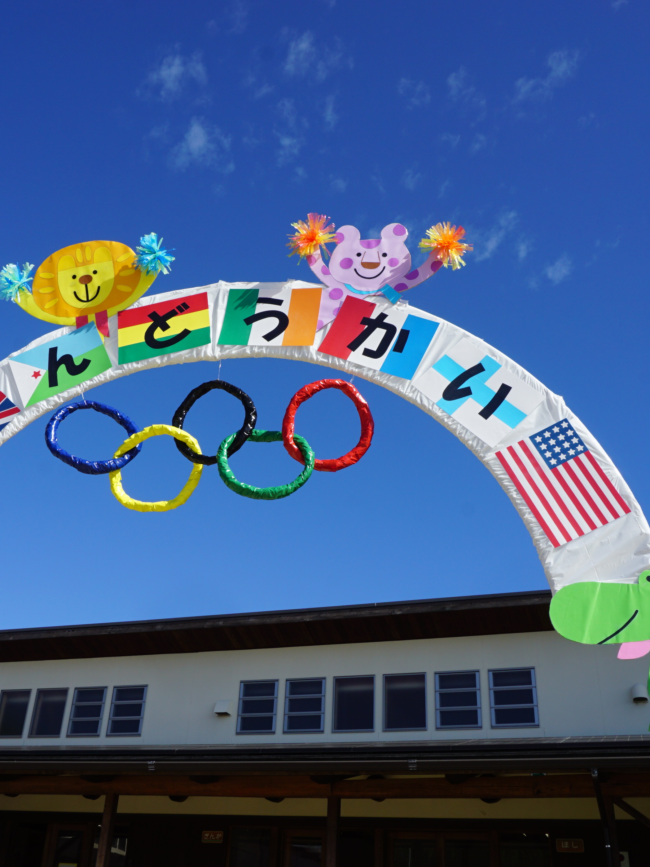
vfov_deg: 52.6
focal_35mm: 35
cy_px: 429
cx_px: 275
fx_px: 876
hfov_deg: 40.6
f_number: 11
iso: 100
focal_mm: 16
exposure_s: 1/160
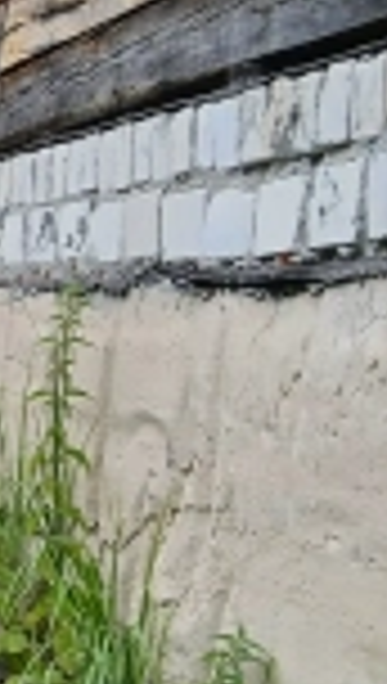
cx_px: -666
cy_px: 302
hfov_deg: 9.0
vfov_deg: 18.4
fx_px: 2107
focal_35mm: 116
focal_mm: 3.98
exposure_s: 1/103
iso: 20
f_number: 1.8
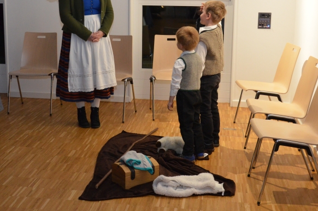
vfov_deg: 23.9
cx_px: 136
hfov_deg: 35.6
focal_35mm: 56
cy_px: 62
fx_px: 494
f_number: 4
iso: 2000
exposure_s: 1/60
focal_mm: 24
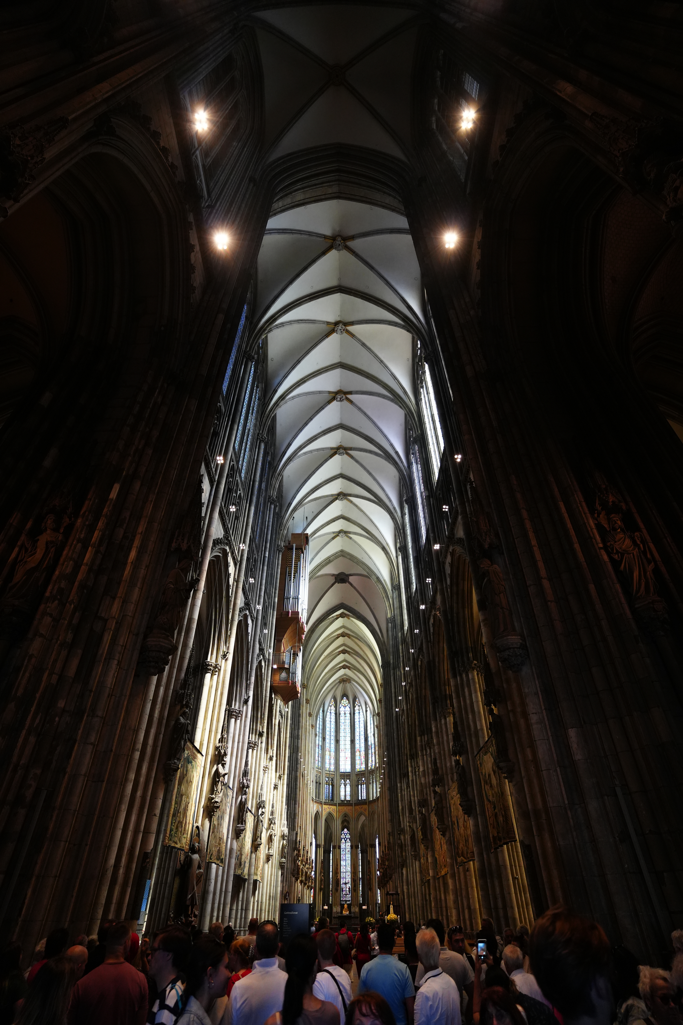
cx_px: 342
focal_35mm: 17
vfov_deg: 93.3
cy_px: 512
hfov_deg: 70.4
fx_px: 484
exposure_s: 1/250
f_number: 2.8
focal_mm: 17
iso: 3200
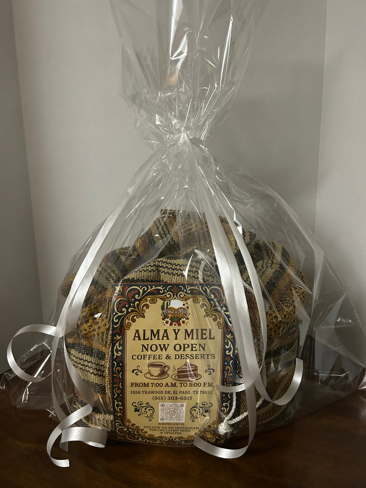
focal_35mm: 26
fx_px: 367
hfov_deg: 53.1
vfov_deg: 67.3
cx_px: 183
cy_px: 244
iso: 500
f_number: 1.5
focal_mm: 5.7
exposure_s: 1/40
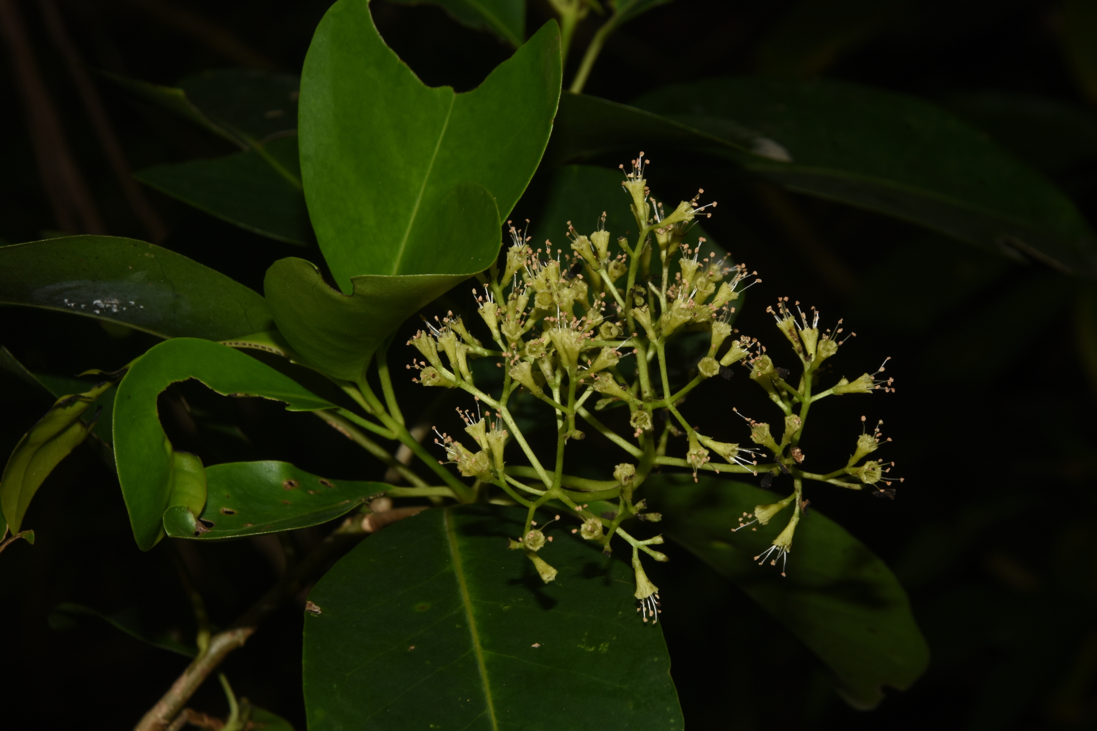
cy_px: 366
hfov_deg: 17.1
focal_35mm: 120
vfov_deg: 11.4
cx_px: 548
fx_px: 3656
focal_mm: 80
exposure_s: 1/160
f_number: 16
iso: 125
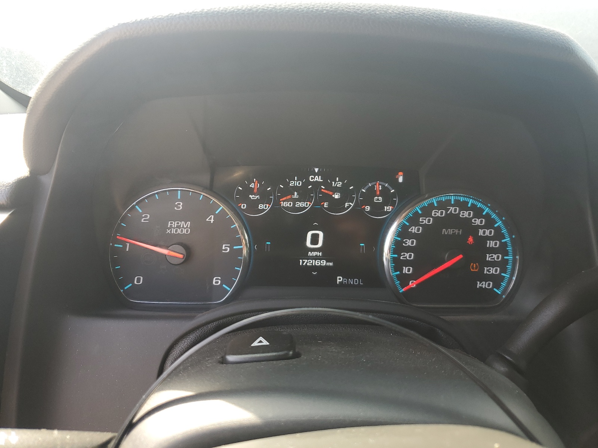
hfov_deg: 67.3
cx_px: 299
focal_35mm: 26
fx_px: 449
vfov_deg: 53.1
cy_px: 224
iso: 50
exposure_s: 1/164
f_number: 1.5
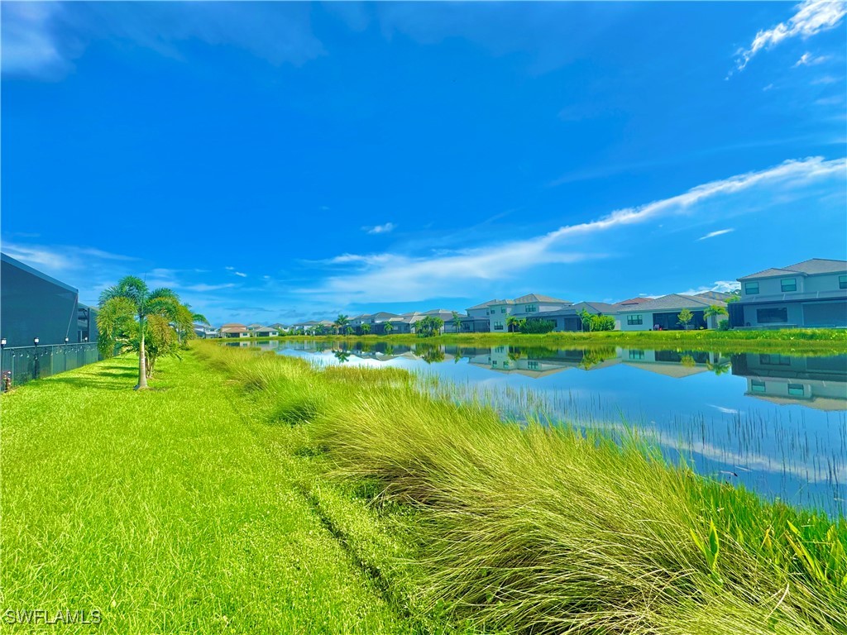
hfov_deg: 102.1
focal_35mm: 14
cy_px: 318
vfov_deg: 85.7
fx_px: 343
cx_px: 424
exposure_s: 1/3546
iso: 50
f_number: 2.2
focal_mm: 2.22
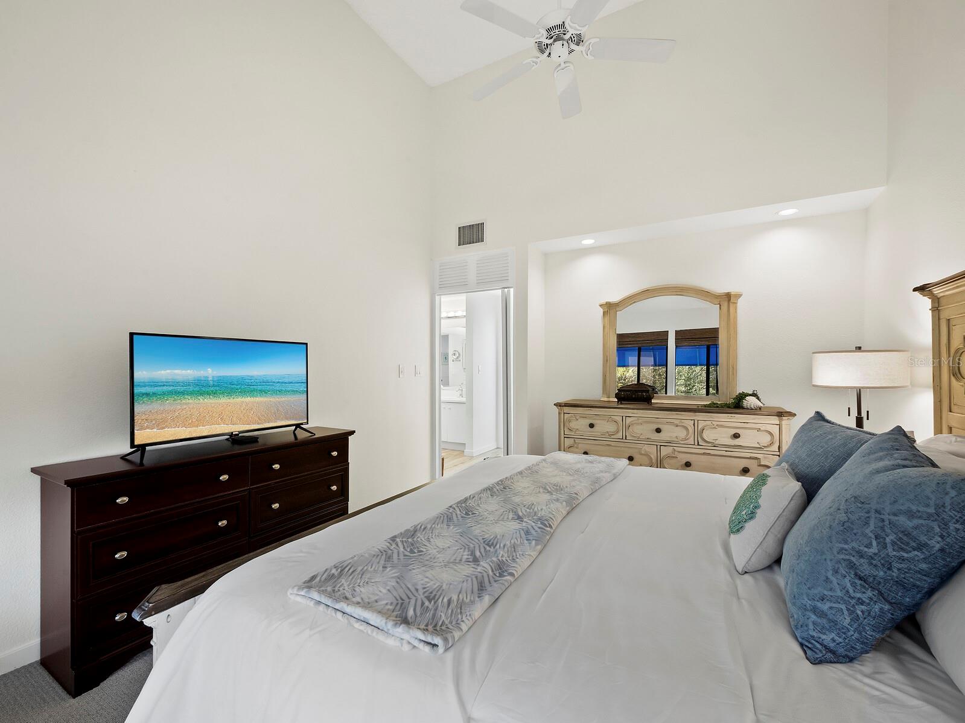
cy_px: 362
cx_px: 482
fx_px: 390
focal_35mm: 14
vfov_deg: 85.7
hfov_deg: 102.1
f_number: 11
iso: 400
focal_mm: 7
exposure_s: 1/2.5
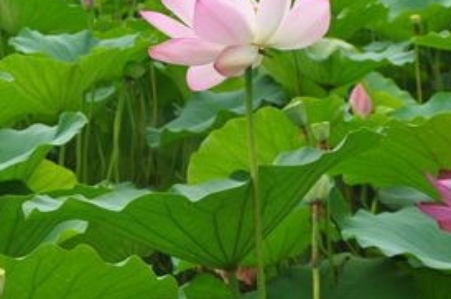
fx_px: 2015
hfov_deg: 12.6
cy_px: 57
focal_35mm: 161
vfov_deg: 8.5
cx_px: -30
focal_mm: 42
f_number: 10
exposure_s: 1/320
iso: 200
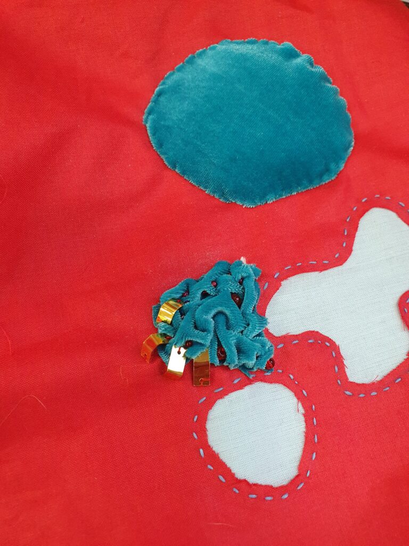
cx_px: 204
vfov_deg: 67.3
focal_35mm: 26
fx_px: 410
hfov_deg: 53.1
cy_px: 273
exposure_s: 1/50
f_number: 2.4
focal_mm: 4.32
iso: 320
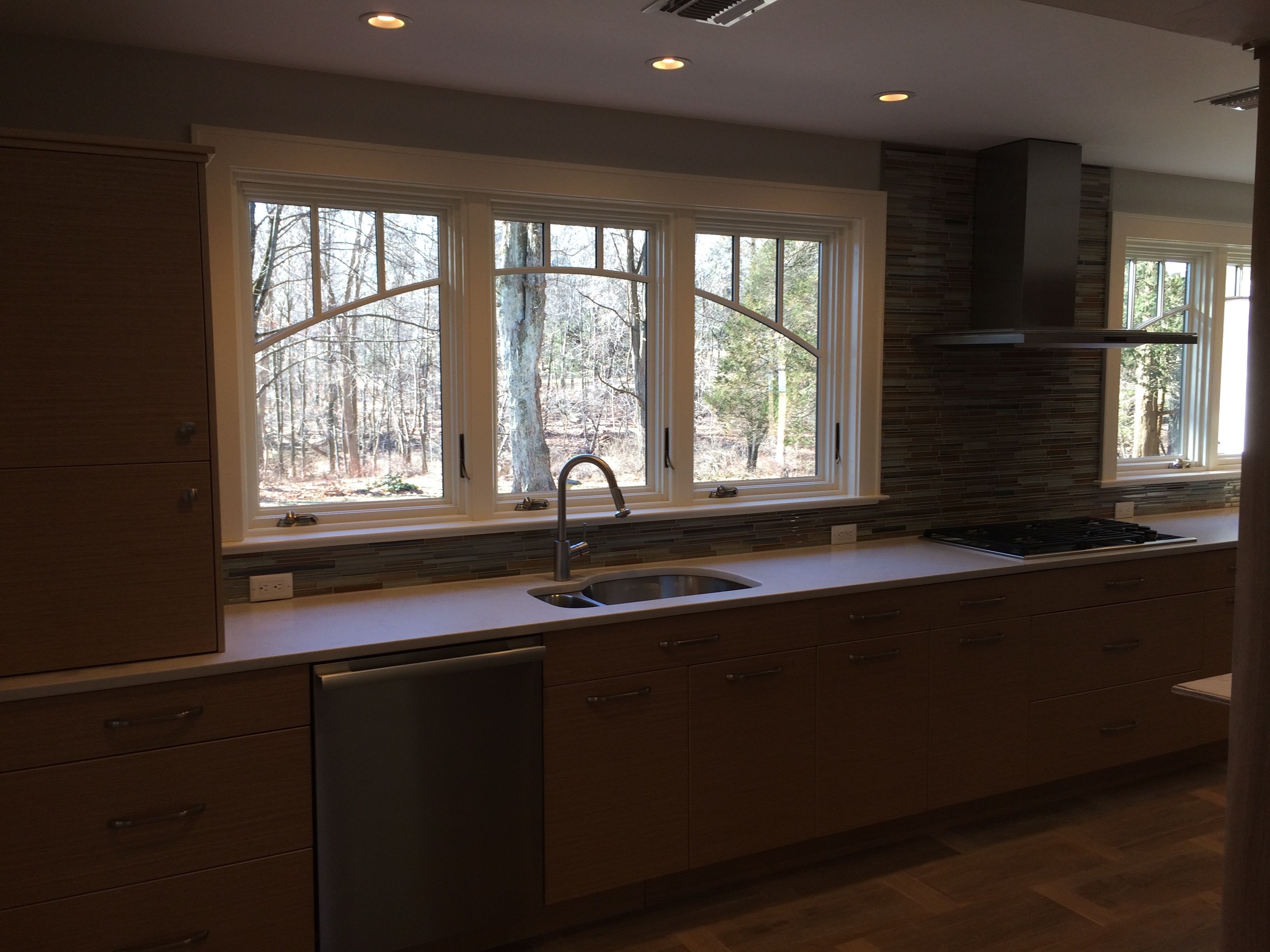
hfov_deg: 60.0
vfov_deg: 46.8
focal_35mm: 30
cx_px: 635
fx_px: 1101
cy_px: 476
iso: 40
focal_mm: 4.12
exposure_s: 1/60
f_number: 2.2
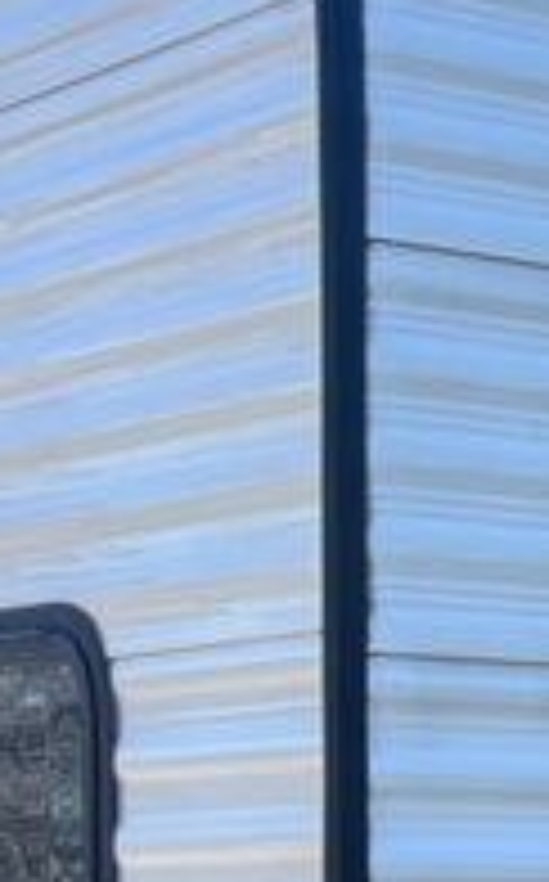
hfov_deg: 7.3
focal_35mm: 144
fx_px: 3457
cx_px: 2016
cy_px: 918
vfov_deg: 14.3
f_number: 1.6
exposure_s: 1/1477
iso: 50
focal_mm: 5.96
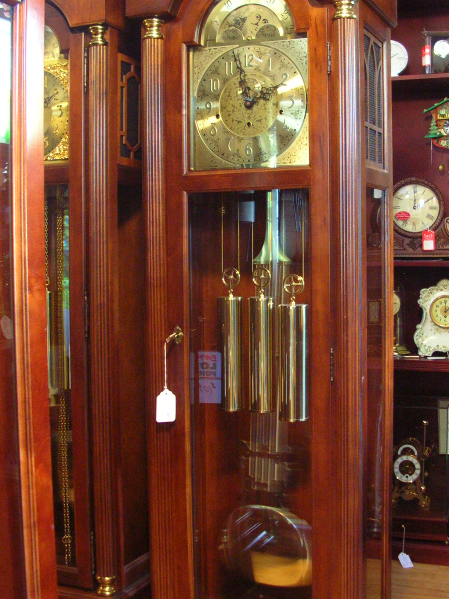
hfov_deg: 29.6
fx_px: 849
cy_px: 270
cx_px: 269
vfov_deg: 38.9
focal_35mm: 49
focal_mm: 5.8
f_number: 2.8
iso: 200
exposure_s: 1/1.3
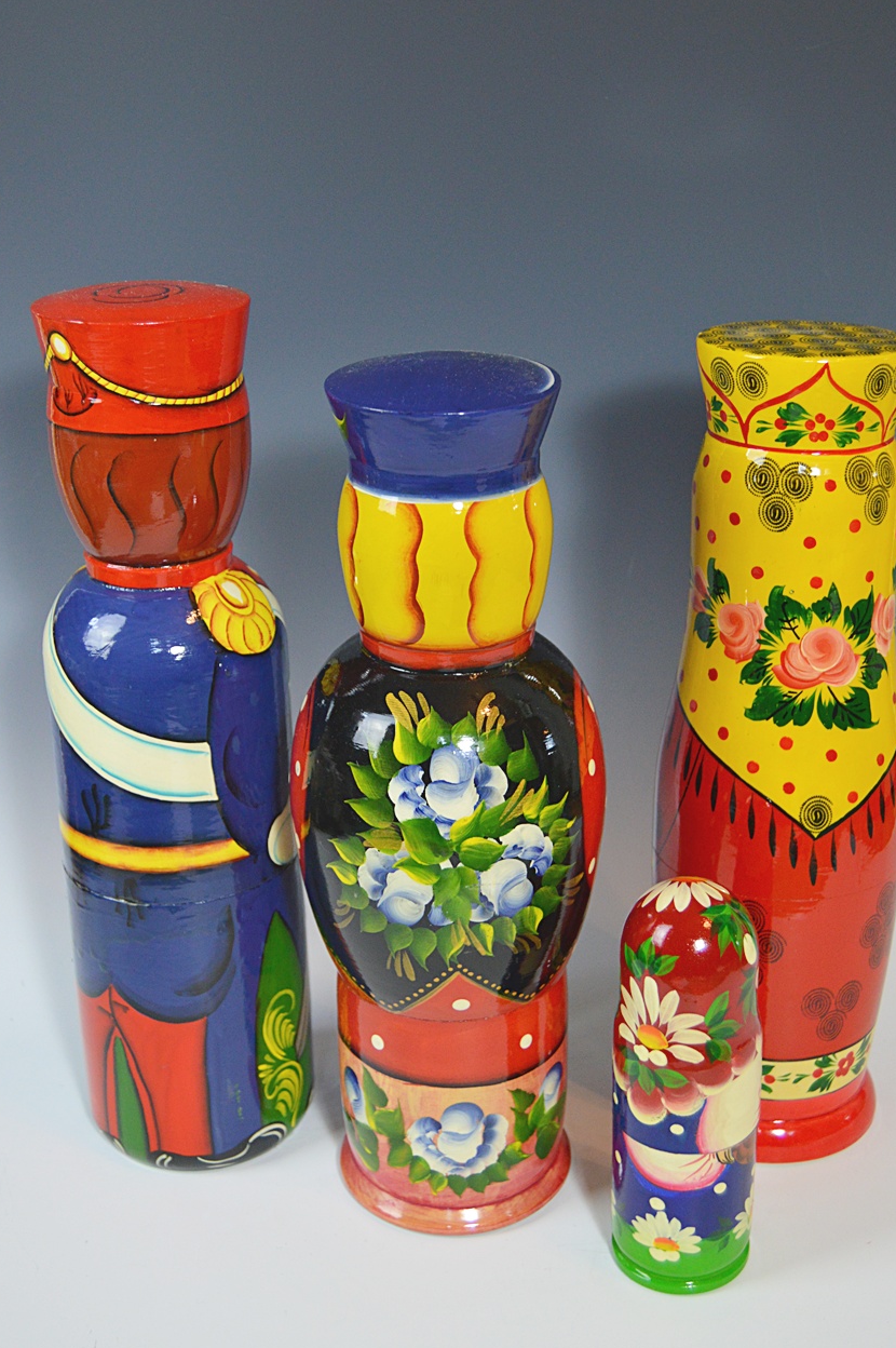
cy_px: 663
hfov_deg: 28.6
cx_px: 489
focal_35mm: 47
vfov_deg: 41.9
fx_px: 1757
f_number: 4
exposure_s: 1/60
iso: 720
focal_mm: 26
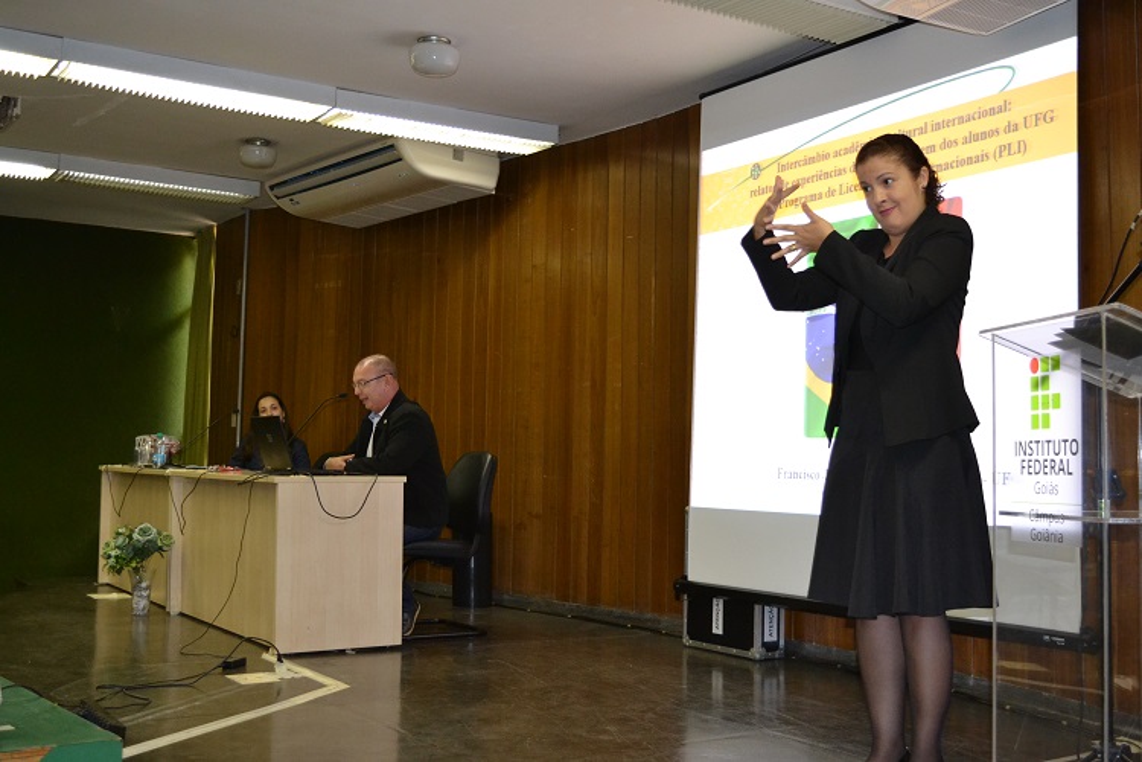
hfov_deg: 47.9
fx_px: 1285
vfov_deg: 33.0
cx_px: 571
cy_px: 381
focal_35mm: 40
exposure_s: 1/60
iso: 1800
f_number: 4
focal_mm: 27
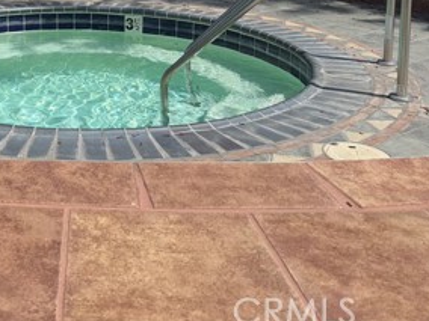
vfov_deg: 25.2
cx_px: 35
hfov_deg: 33.5
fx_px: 669
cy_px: -29
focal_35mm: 54
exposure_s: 1/5714
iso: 80
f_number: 1.78
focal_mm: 6.76
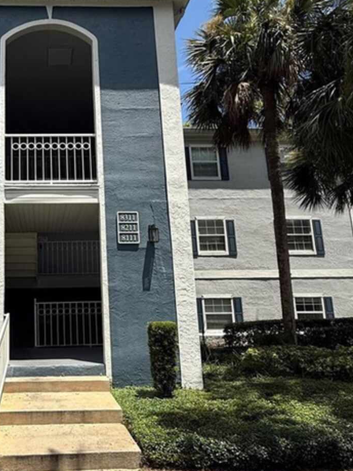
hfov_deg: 48.8
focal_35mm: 26
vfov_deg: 67.2
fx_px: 354
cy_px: 250
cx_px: 52
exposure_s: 1/1534
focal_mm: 2.22
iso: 50
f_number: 2.2
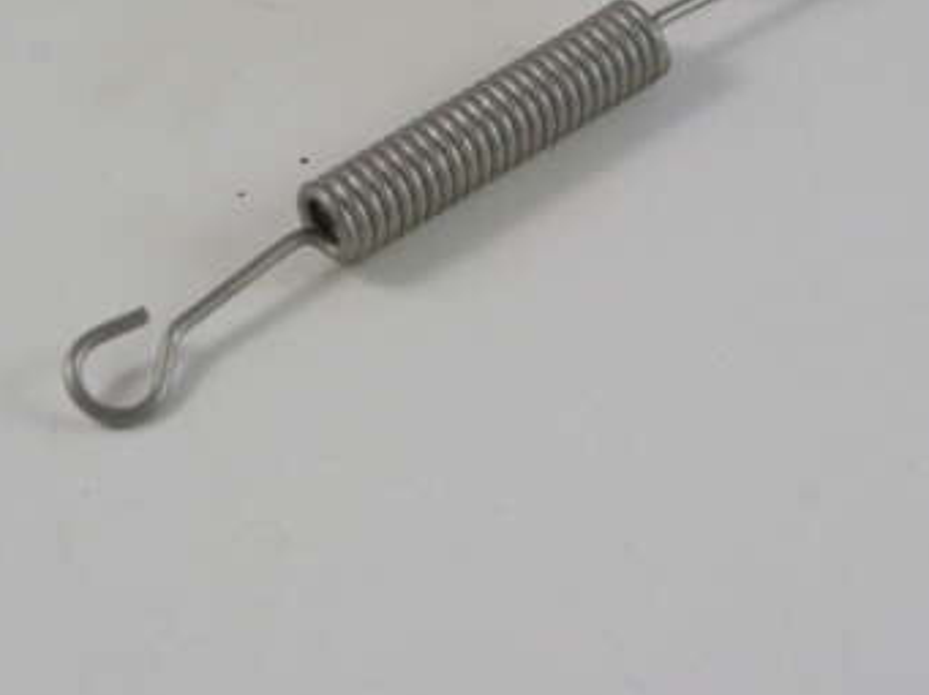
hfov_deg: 14.7
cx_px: 482
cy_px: 196
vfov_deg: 11.0
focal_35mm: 134
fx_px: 3592
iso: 1600
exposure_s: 1/350
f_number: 8
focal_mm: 53
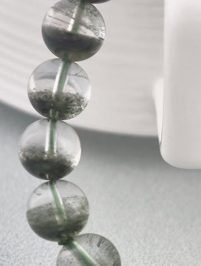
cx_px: 233
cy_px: 155
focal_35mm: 204
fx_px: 1574
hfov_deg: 7.3
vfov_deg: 9.7
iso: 125
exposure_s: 1/160
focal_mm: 22.48
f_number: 2.67
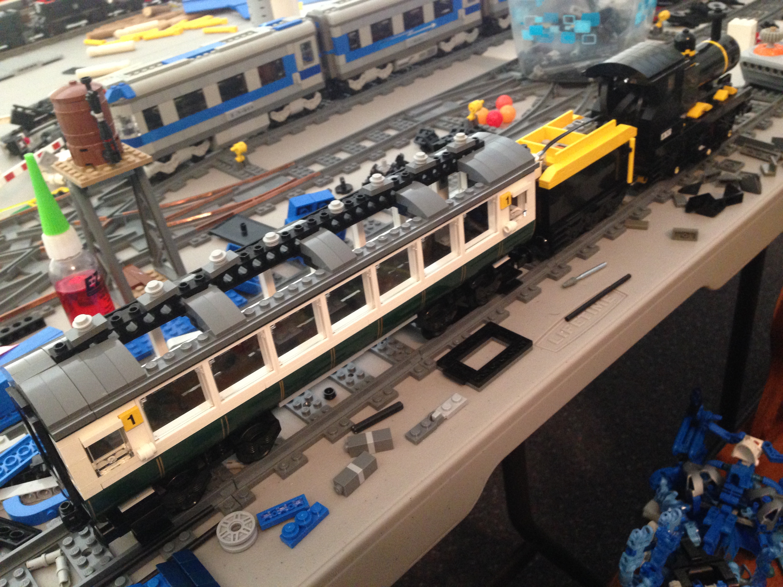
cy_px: 294
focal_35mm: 33
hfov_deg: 55.4
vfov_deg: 42.9
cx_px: 392
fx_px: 746
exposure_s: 1/20
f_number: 2.4
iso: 320
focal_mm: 4.12
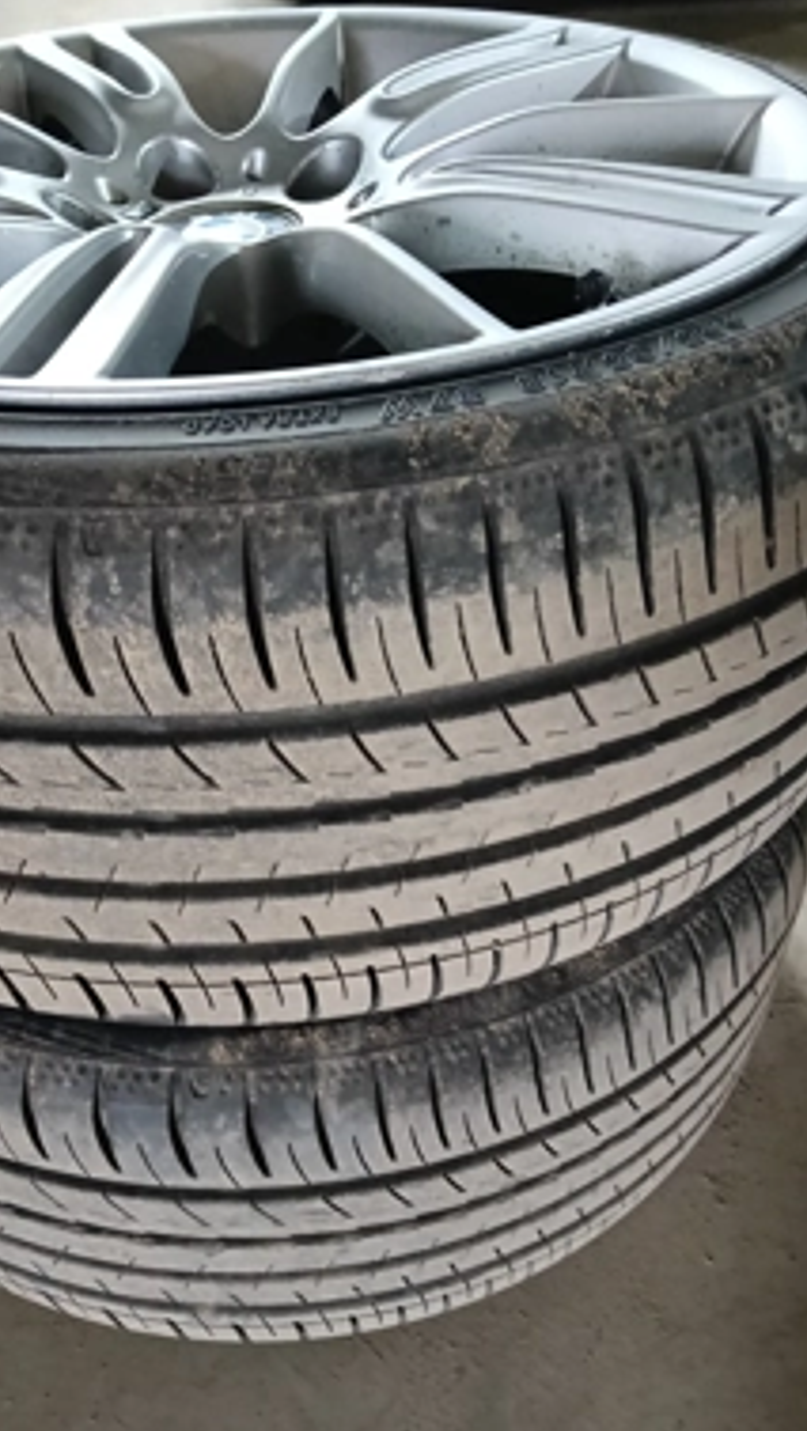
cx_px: 261
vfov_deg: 62.6
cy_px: 746
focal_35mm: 31
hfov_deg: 37.4
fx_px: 1178
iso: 1000
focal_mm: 3.98
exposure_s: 1/33.3
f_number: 1.8
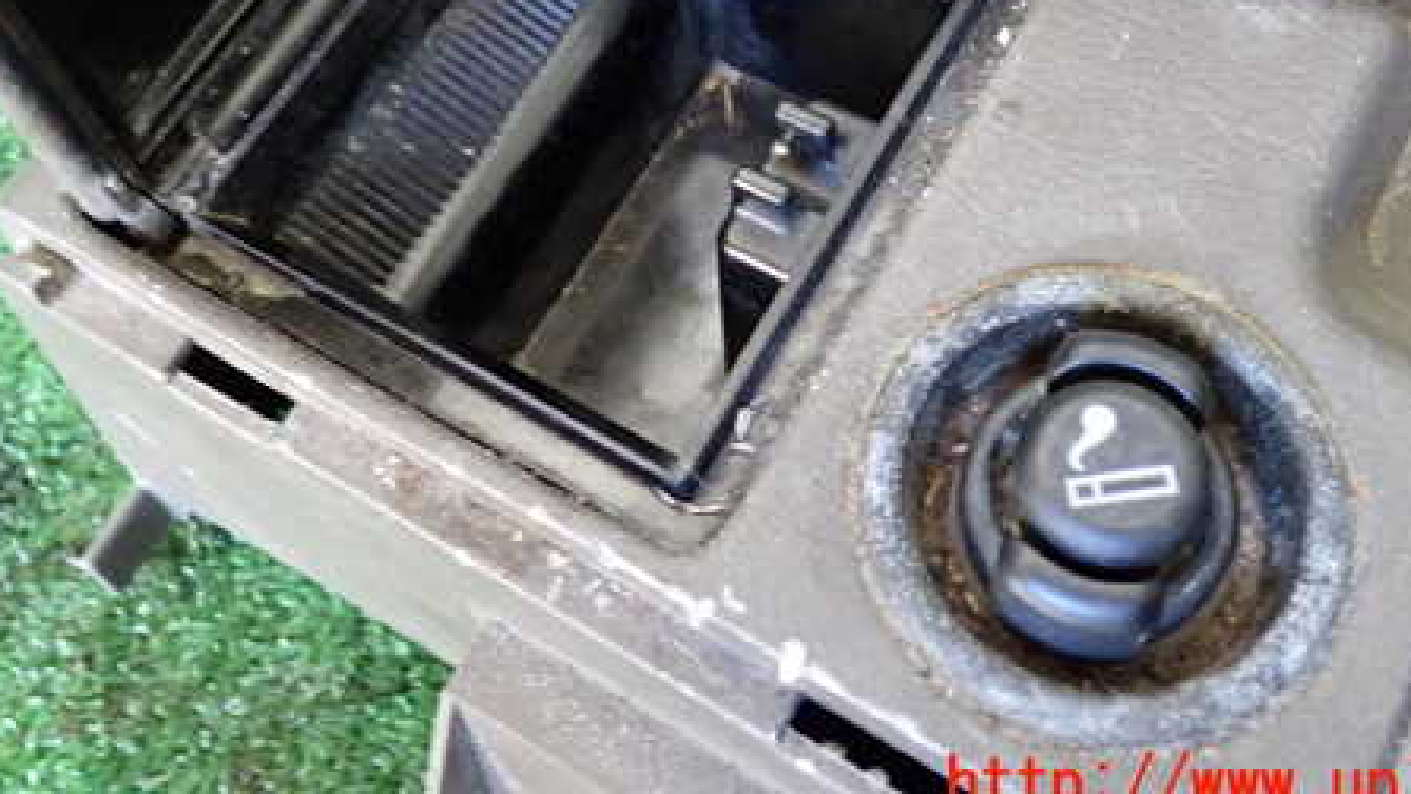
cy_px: 114
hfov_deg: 46.4
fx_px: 1646
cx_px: 712
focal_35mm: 44
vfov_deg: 26.4
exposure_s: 1/30
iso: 640
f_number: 2.3
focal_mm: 5.4
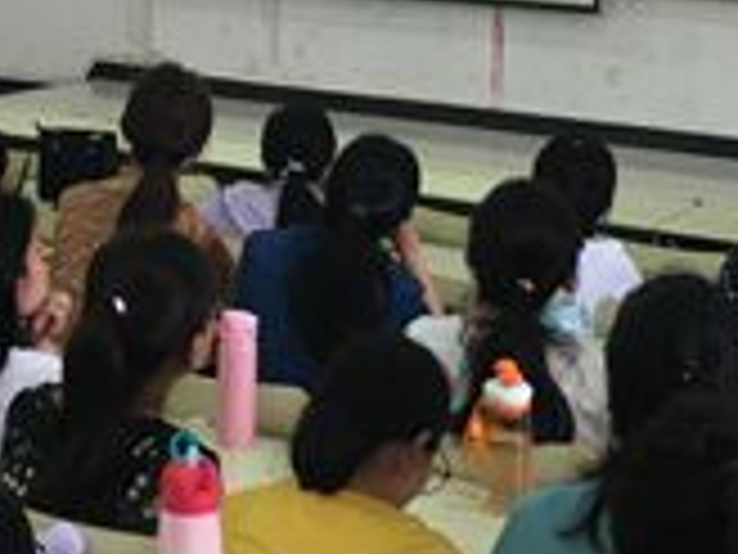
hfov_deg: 18.4
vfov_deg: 13.3
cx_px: 198
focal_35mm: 106
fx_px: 2260
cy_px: -221
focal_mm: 4.15
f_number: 2.2
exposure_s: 1/33
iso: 80
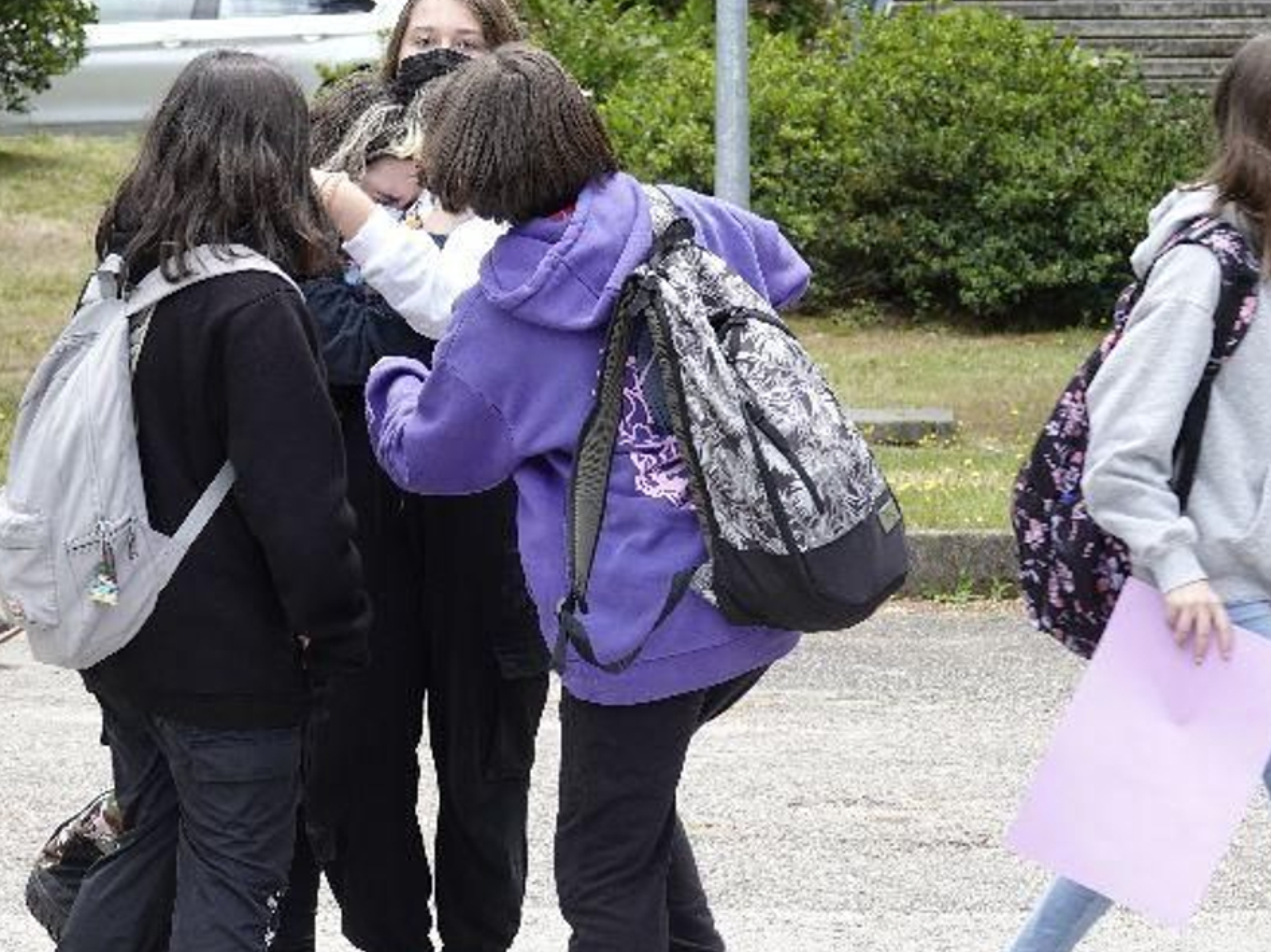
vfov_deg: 10.0
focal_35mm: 148
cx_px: 488
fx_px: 5433
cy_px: 393
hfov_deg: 13.3
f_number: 3.5
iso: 100
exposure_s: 1/200
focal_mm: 33.51
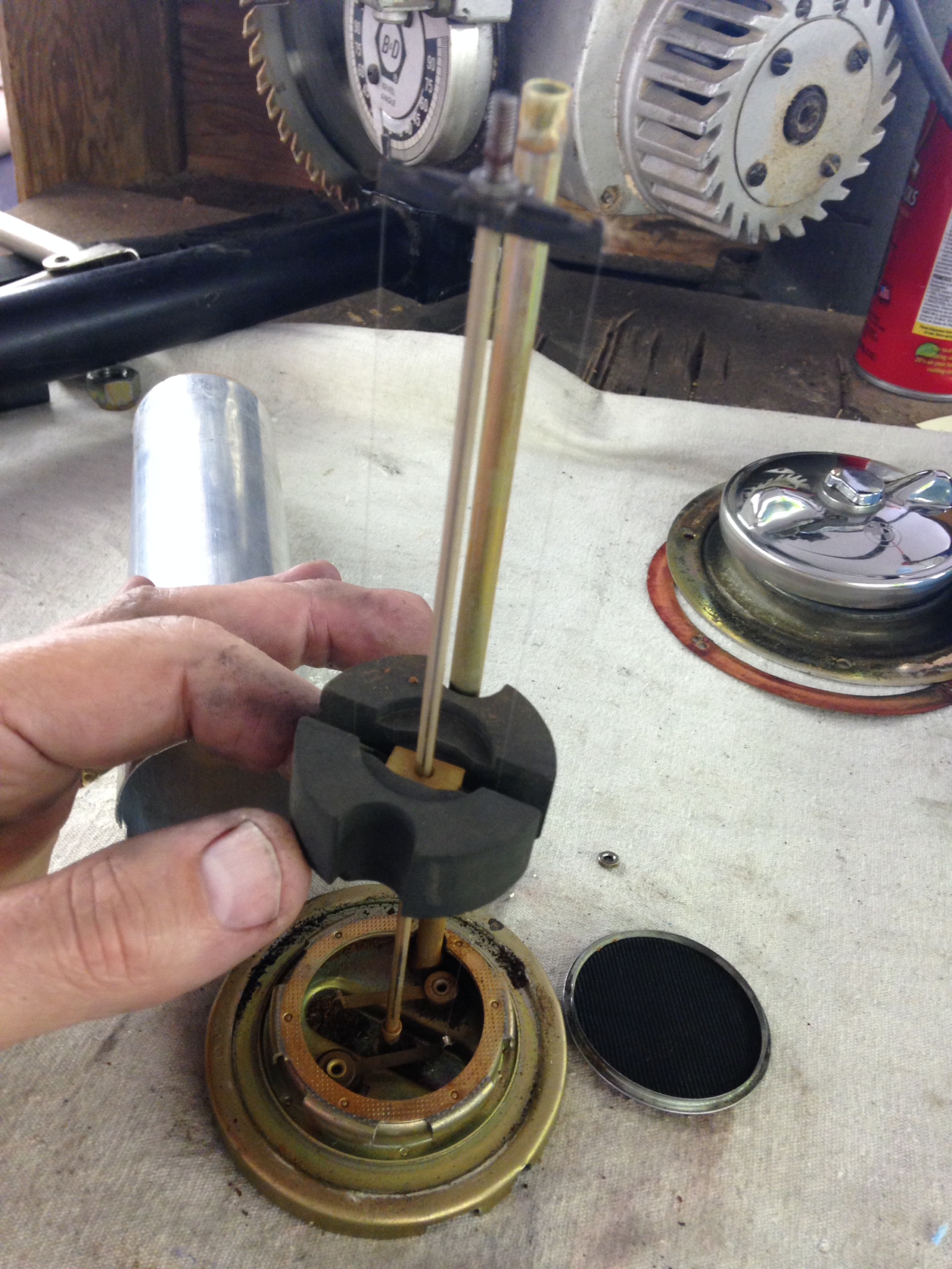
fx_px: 1210
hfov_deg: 42.9
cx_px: 476
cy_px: 634
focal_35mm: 33
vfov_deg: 55.4
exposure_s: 1/20
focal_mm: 4.12
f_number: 2.4
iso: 125
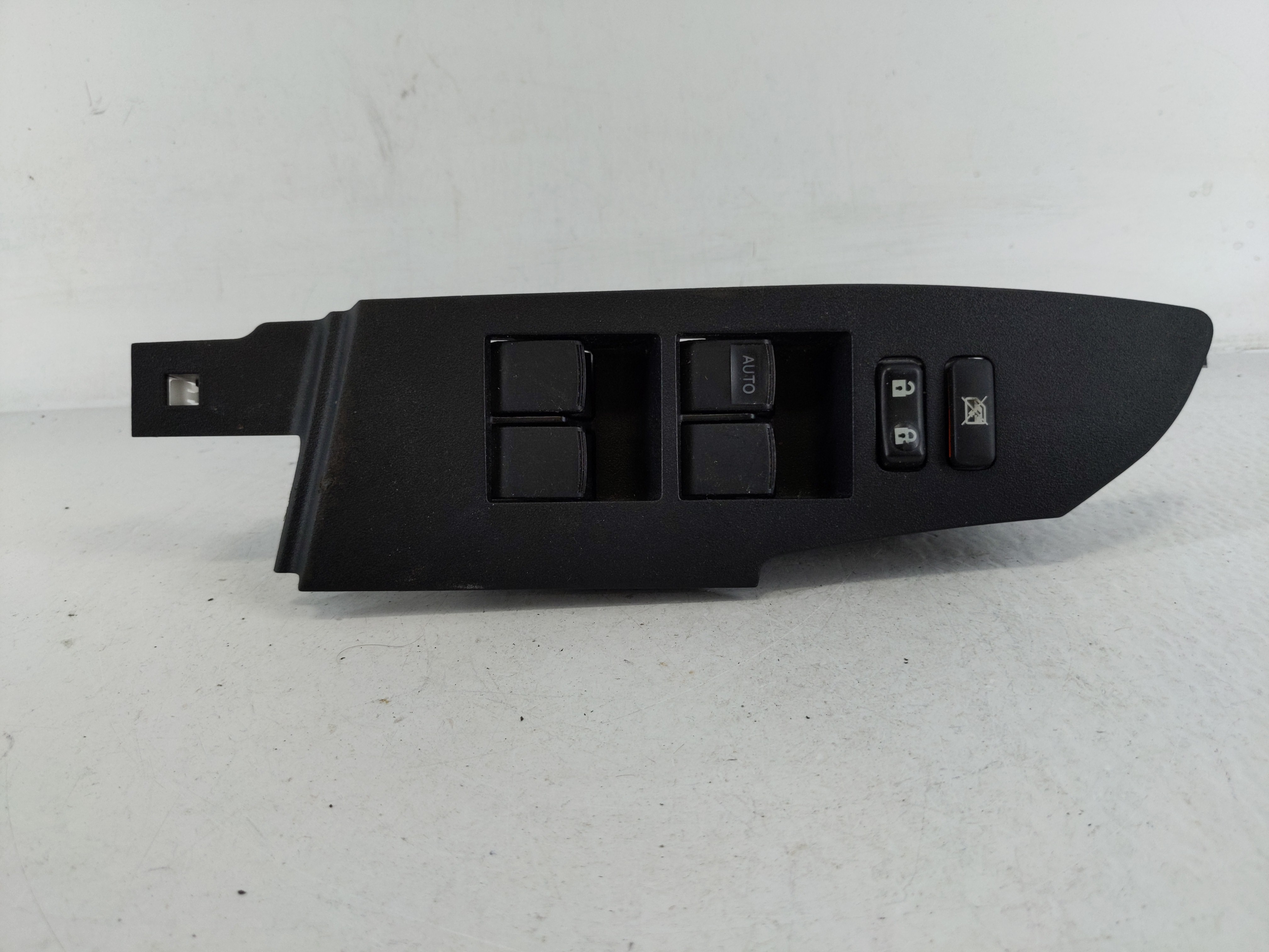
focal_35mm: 25
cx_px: 634
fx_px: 916
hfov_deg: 69.4
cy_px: 476
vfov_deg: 54.9
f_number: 1.73
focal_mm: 4.38
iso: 55
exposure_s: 1/124
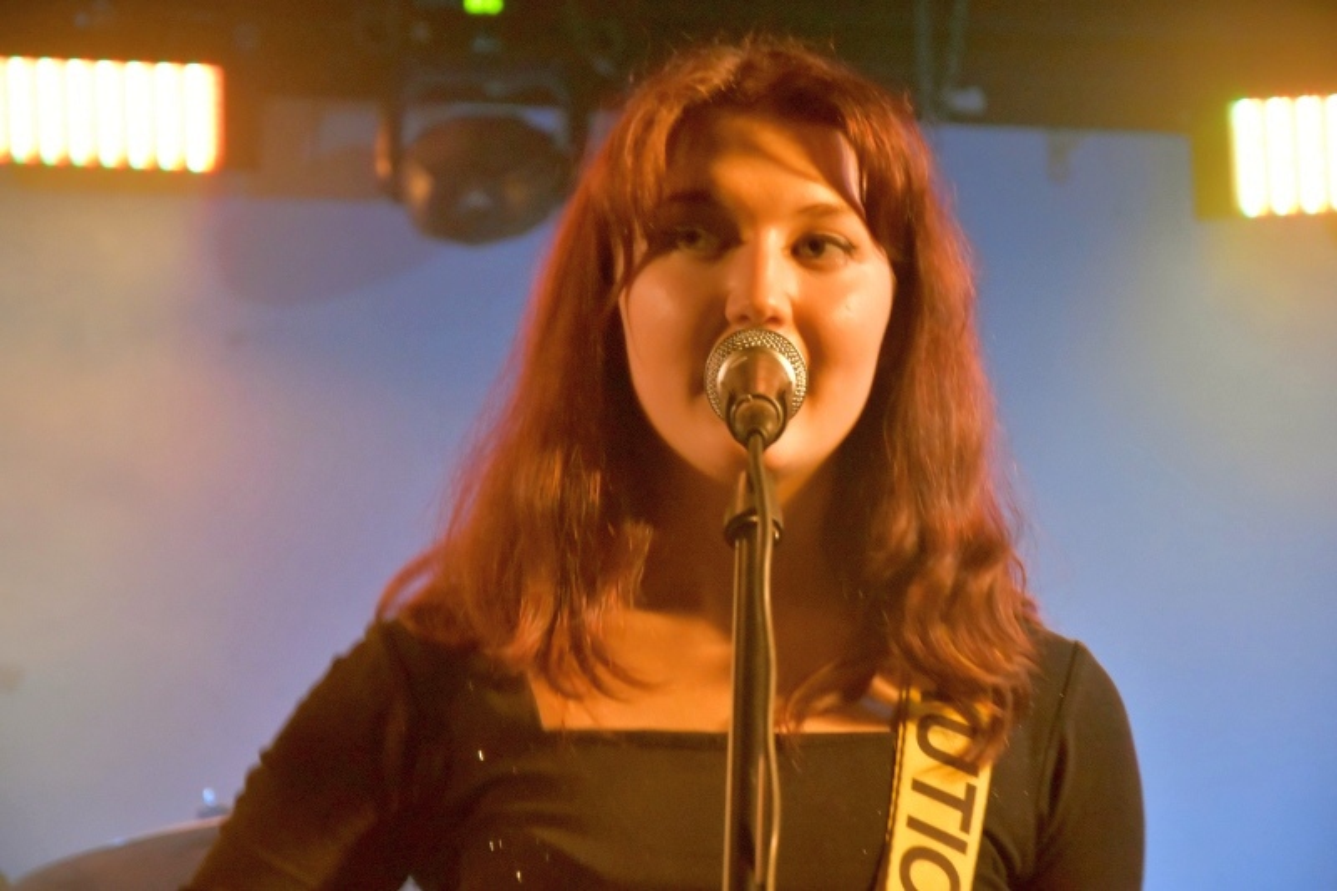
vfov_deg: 10.7
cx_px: 668
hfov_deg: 16.1
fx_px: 4734
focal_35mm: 128
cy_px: 446
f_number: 5.6
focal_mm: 85
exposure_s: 1/40
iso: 5000
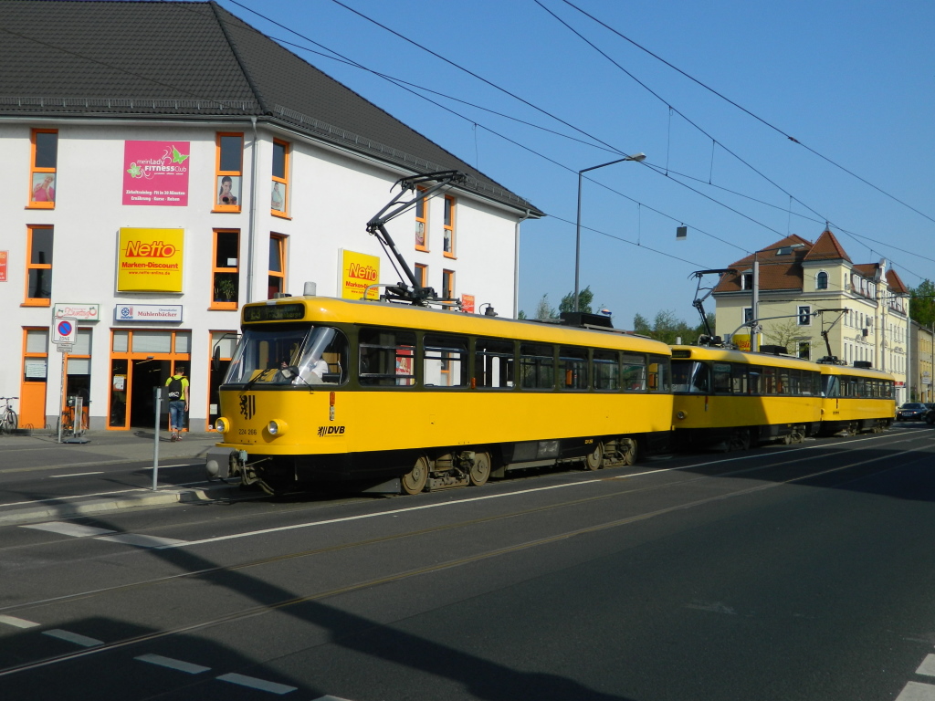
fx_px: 945
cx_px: 468
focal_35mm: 35
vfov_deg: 40.7
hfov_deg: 52.6
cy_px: 350
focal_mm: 6.2
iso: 80
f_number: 9.4
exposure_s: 1/200
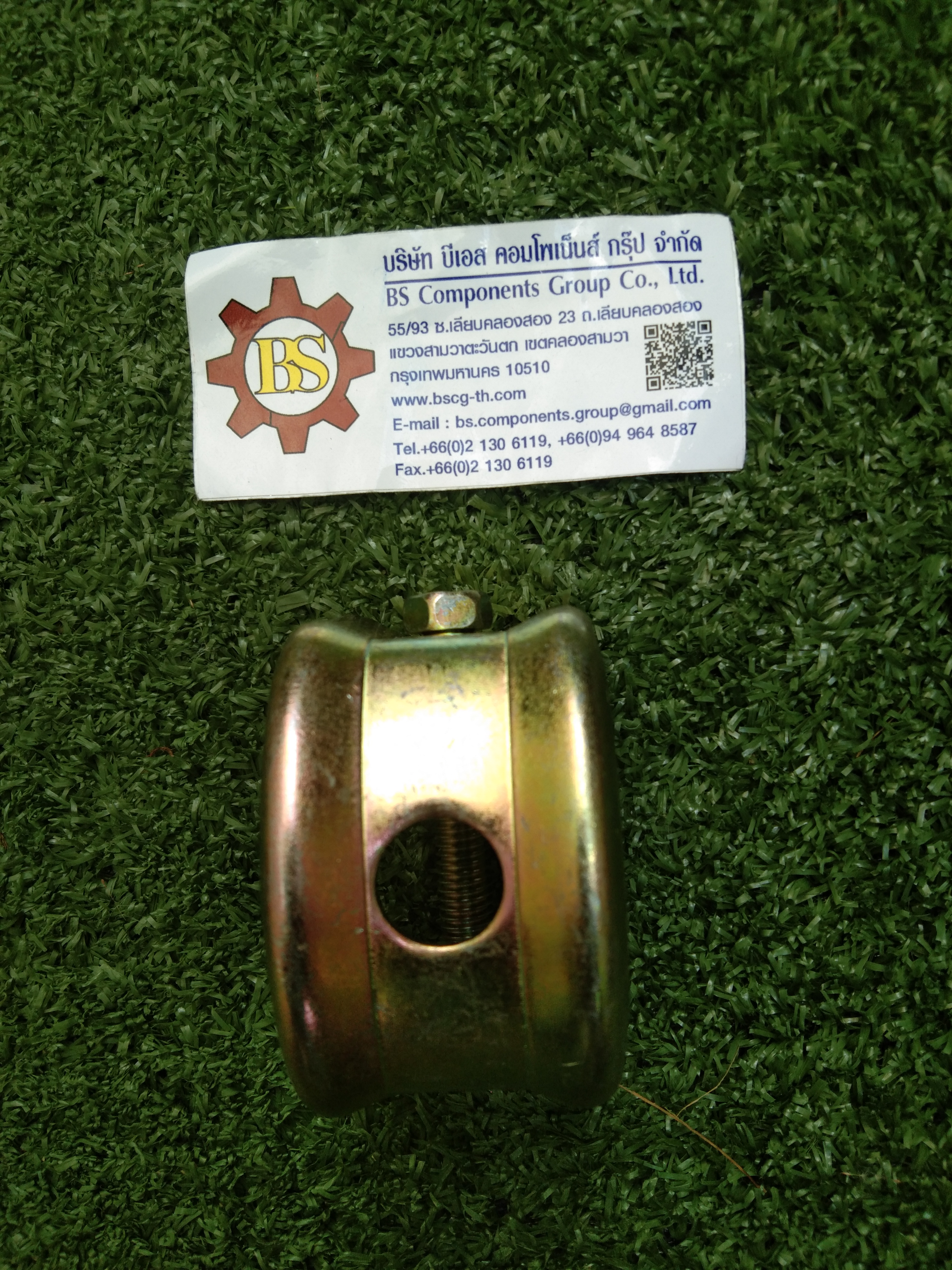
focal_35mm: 30
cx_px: 476
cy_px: 635
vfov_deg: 60.0
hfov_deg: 46.8
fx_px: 1100
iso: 71
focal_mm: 3.65
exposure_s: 1/100
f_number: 2.2
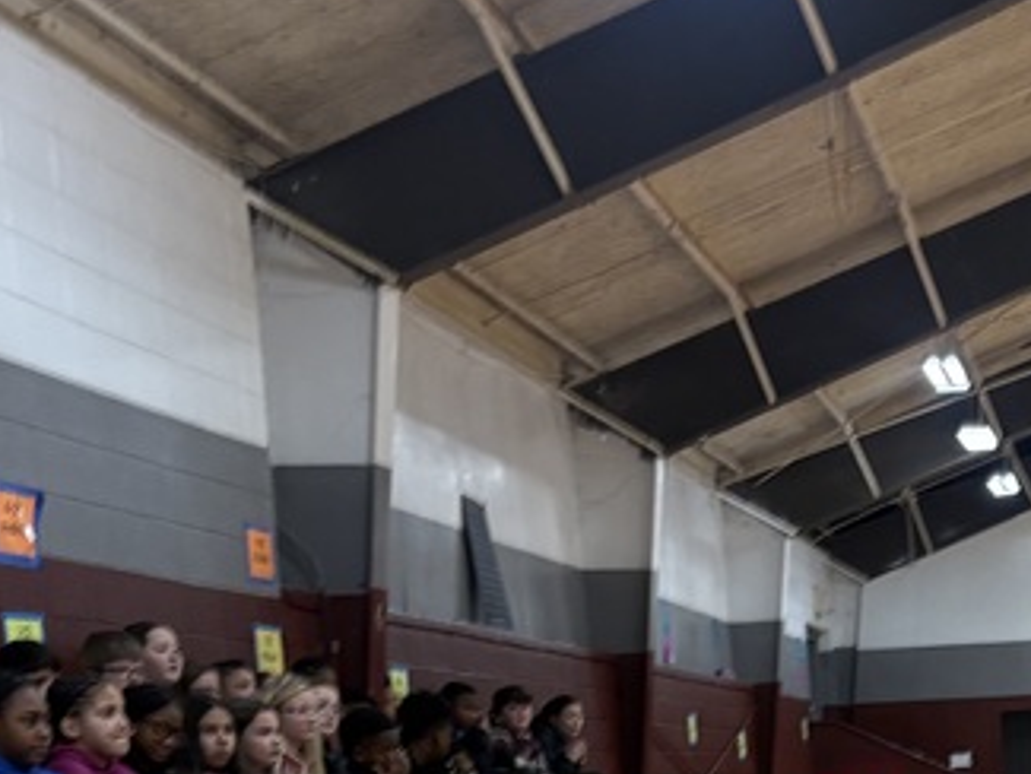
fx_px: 2443
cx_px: 885
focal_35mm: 82
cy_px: 1120
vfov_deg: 16.6
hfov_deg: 23.3
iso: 125
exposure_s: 1/60
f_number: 1.6
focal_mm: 5.96
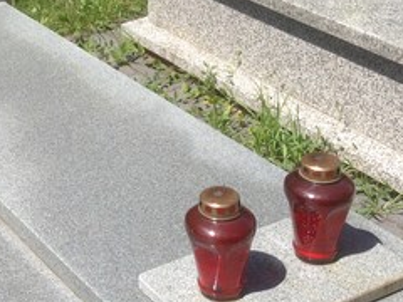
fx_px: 1024
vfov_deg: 16.7
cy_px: 101
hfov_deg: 21.3
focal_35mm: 88
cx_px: -20
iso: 50
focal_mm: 4.12
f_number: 2.4
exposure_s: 1/1391
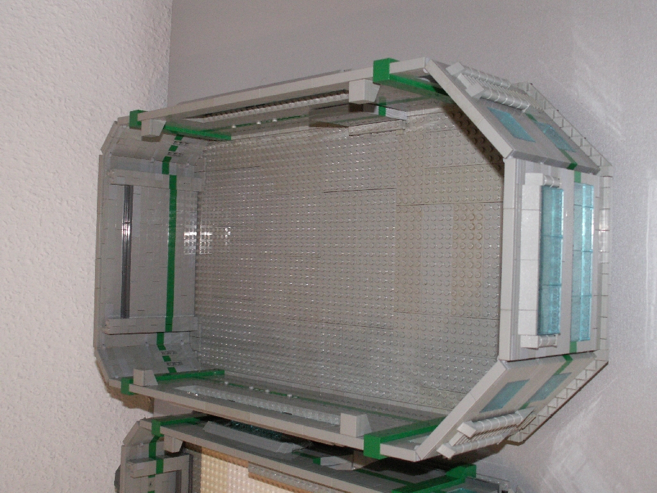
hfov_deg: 44.8
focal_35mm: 42
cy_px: 246
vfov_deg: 34.3
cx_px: 328
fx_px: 797
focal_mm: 6.94
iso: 160
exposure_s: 1/40
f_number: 2.8
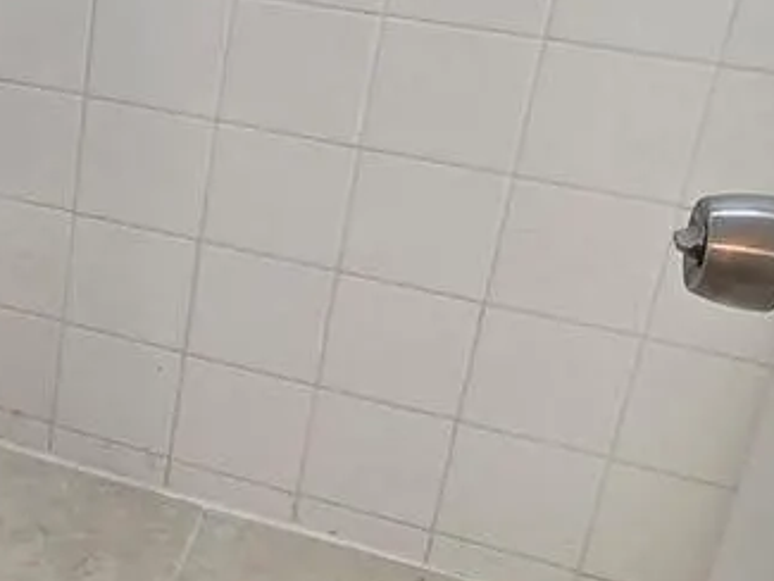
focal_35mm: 64
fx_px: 1432
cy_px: 150
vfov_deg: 22.7
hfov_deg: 25.3
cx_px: -283
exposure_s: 1/60
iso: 320
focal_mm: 2.2
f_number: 2.2
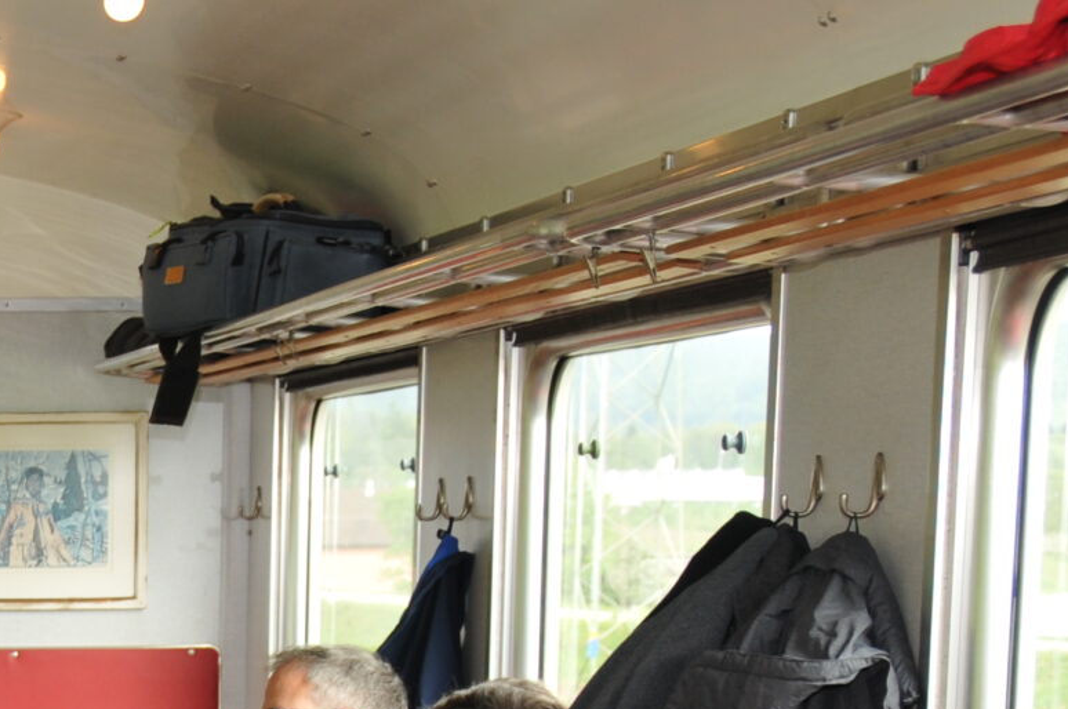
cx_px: -469
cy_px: 996
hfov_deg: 16.0
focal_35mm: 119
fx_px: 3526
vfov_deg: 11.1
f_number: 5
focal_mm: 24
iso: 200
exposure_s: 1/60
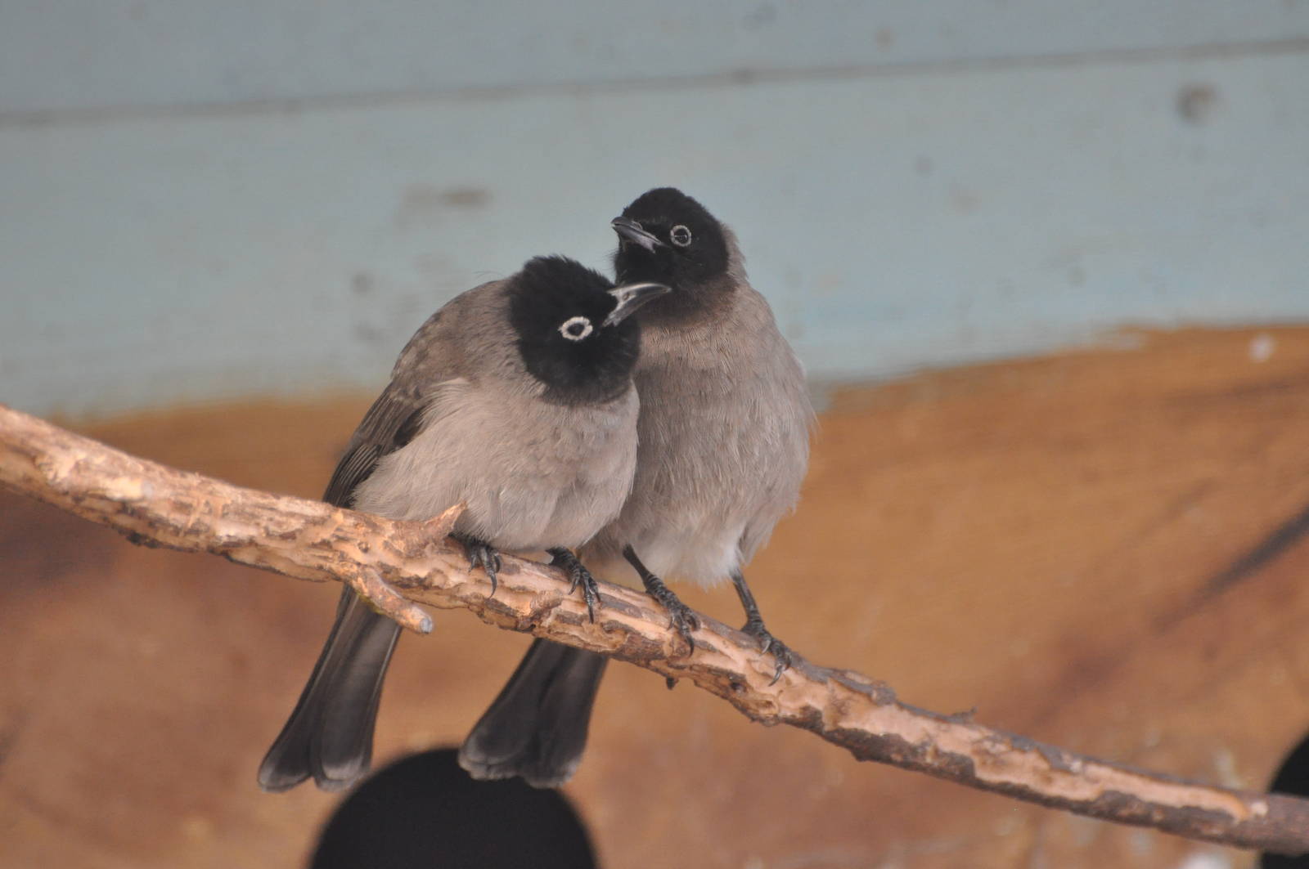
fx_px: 14710
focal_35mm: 405
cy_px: 434
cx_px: 654
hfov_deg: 5.1
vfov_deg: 3.4
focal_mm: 270
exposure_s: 1/320
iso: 1600
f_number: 5.6
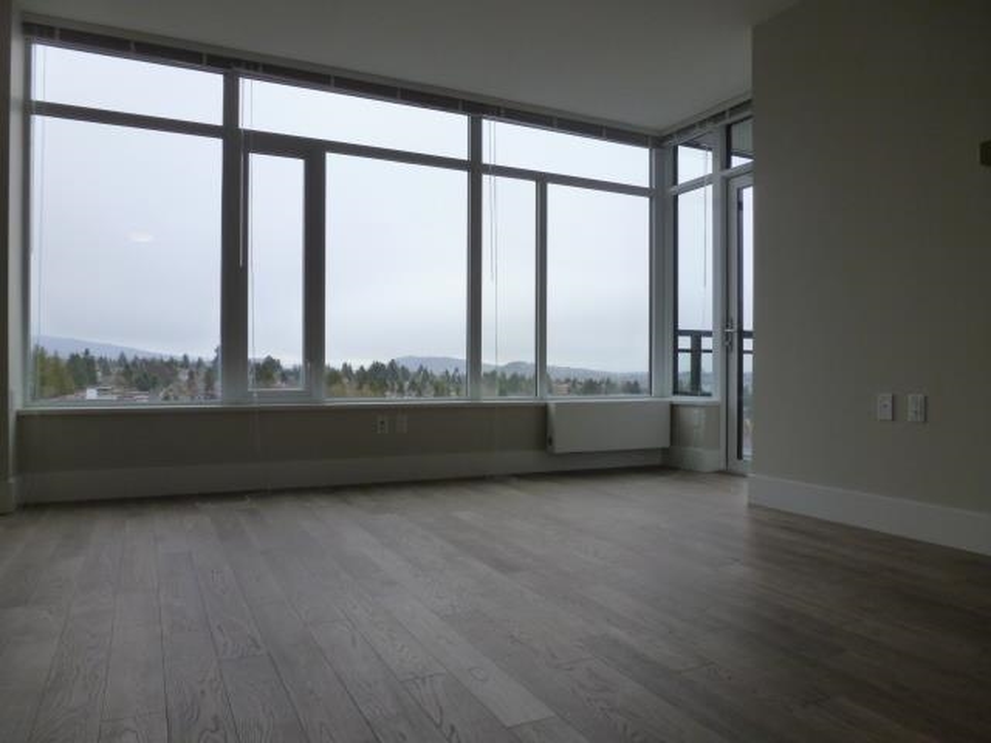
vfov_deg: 56.8
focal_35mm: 24
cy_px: 372
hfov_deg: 71.6
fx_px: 687
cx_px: 496
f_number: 3.5
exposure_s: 1/100
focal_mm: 4.3
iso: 160
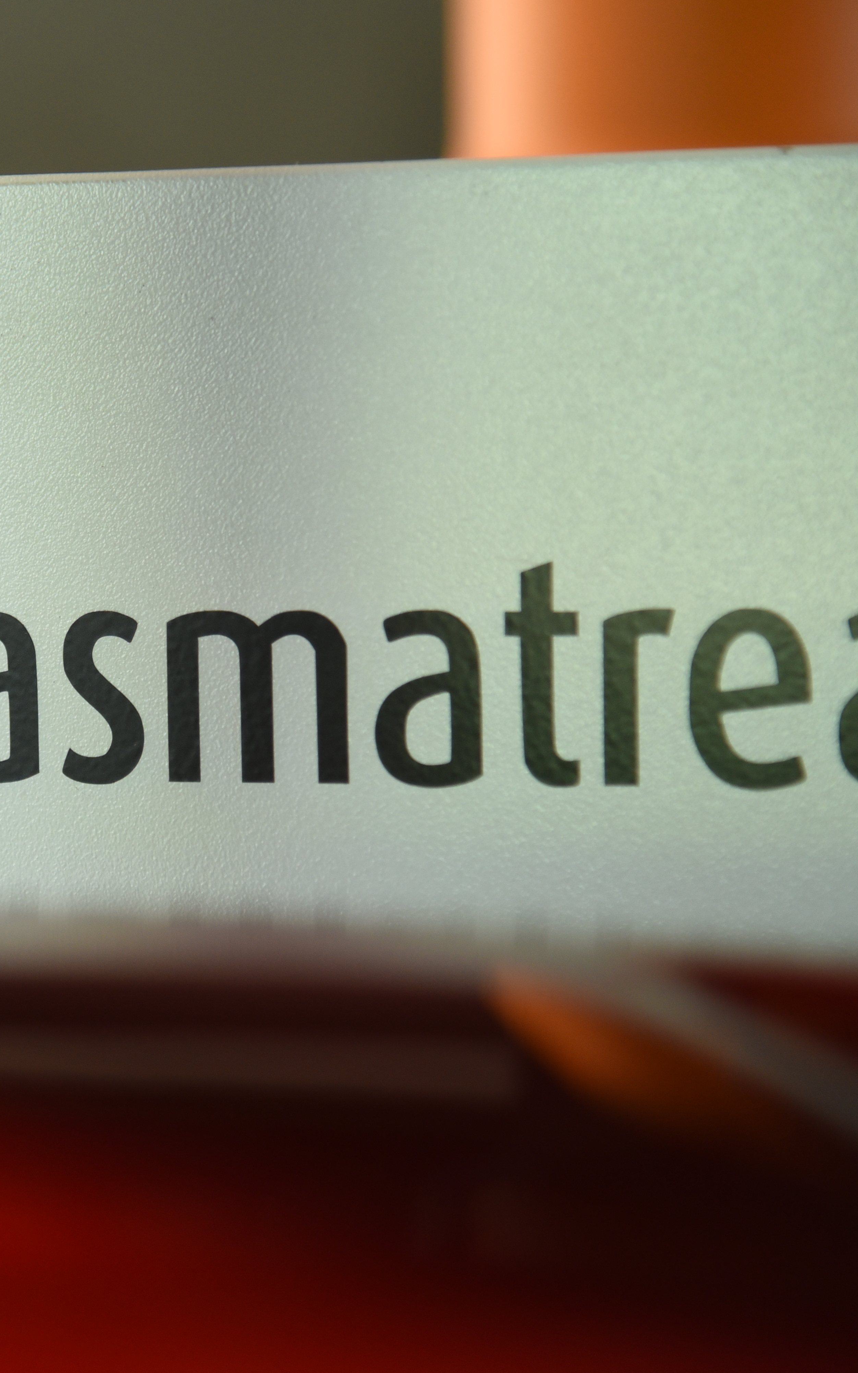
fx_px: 6884
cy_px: 688
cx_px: 16
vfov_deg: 11.4
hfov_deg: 7.1
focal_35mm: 184
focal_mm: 120
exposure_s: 1/50
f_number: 4
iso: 1250
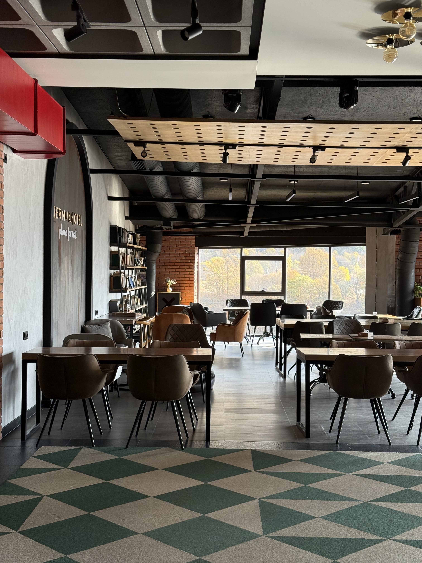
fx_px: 780
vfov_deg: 39.7
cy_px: 282
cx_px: 211
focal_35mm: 48
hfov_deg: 30.3
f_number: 1.78
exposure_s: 1/97
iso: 125
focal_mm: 6.76
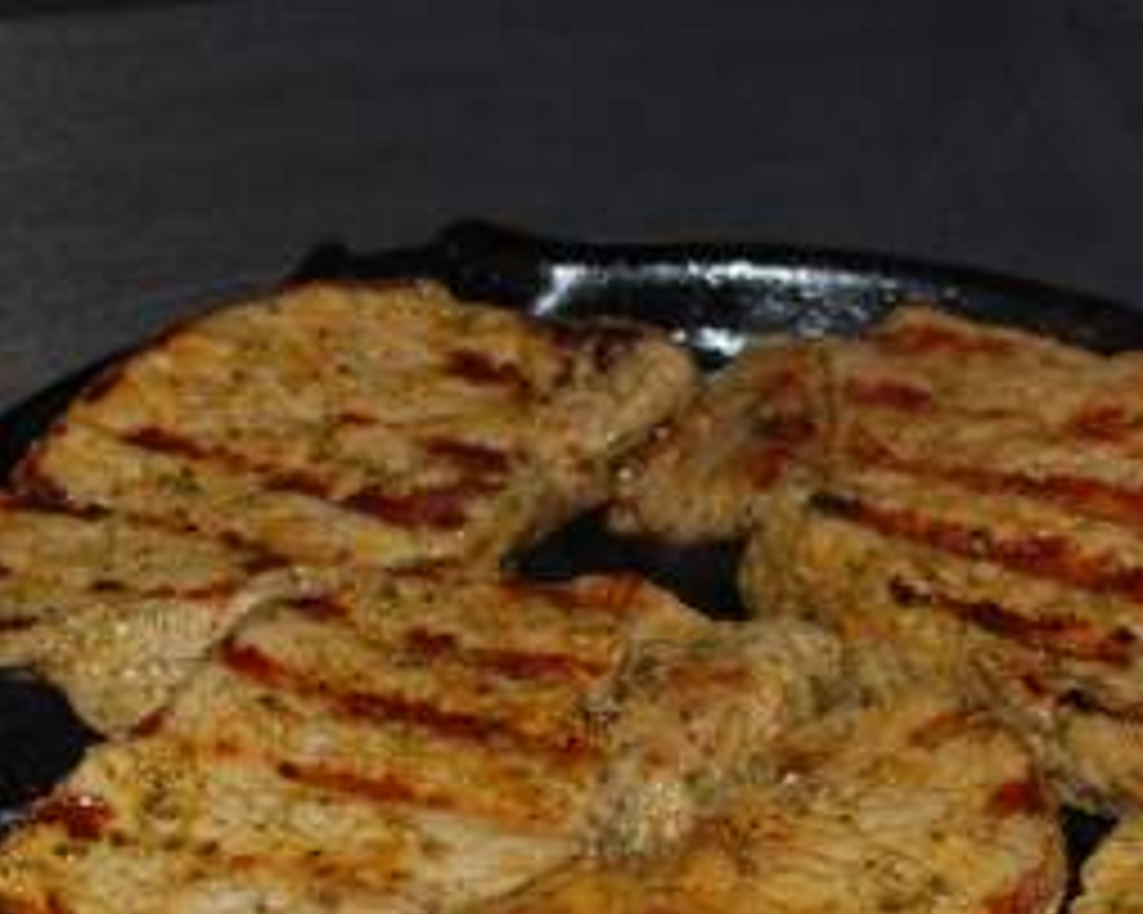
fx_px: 4649
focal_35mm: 137
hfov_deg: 14.0
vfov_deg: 11.1
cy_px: 909
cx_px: 716
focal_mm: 31
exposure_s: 1/60
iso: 400
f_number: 4.2
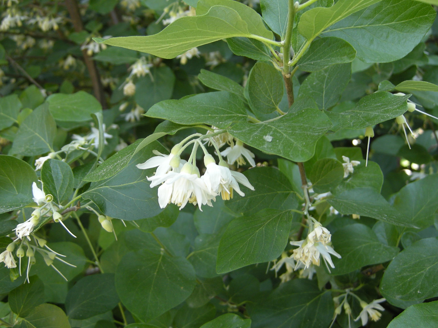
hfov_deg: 46.7
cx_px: 194
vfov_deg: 35.9
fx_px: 506
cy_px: 149
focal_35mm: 40
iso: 64
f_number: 2.7
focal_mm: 7.5
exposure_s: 1/51
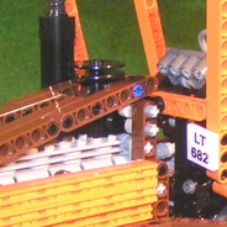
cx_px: 176
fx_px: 868
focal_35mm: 117
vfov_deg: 14.8
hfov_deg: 14.8
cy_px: 175
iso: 200
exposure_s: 1/40
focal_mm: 5.8
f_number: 2.8
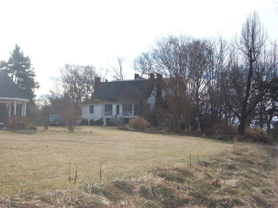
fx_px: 426
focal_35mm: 53
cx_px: 139
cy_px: 104
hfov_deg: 36.2
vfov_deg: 27.5
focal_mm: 8.8
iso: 80
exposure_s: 1/640
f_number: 3.6
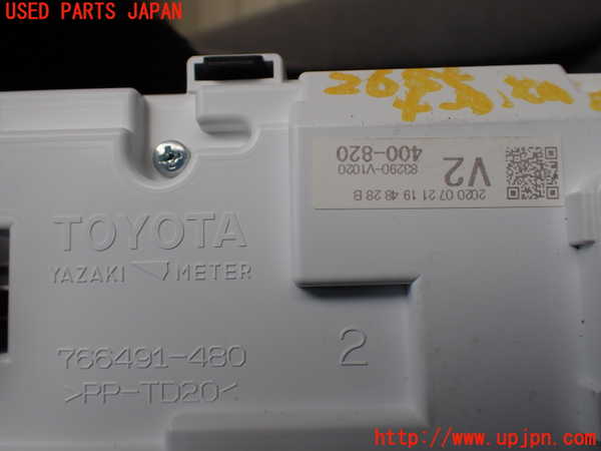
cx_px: 300
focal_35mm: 30
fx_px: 521
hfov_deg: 60.0
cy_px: 226
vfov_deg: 46.8
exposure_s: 1/320
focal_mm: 5.4
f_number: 3.2
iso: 100
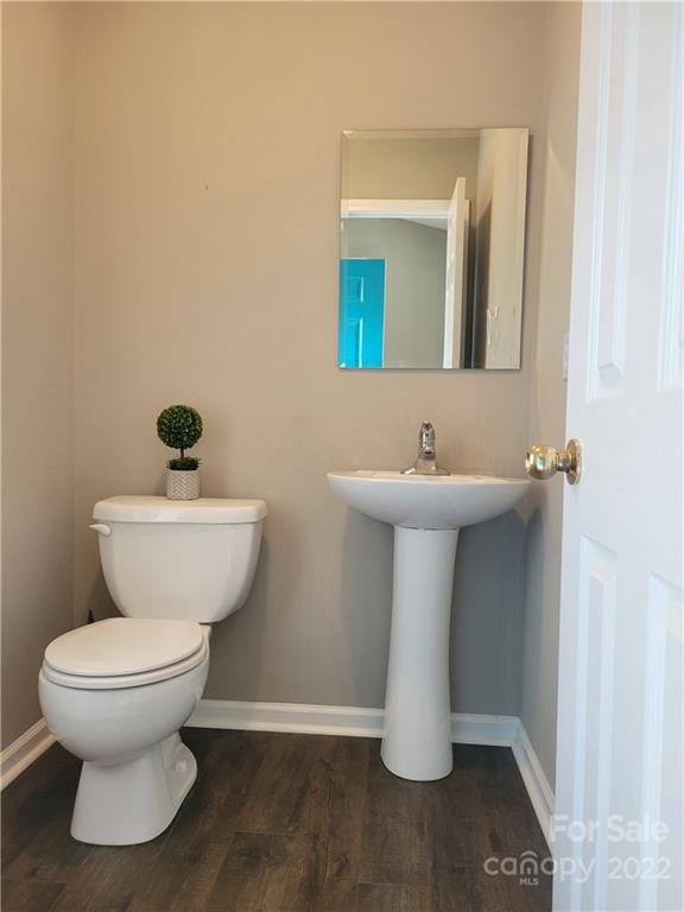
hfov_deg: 53.1
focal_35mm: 26
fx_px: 685
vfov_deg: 67.3
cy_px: 456
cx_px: 342
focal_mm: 5.4
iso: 250
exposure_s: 1/60.2
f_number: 1.8
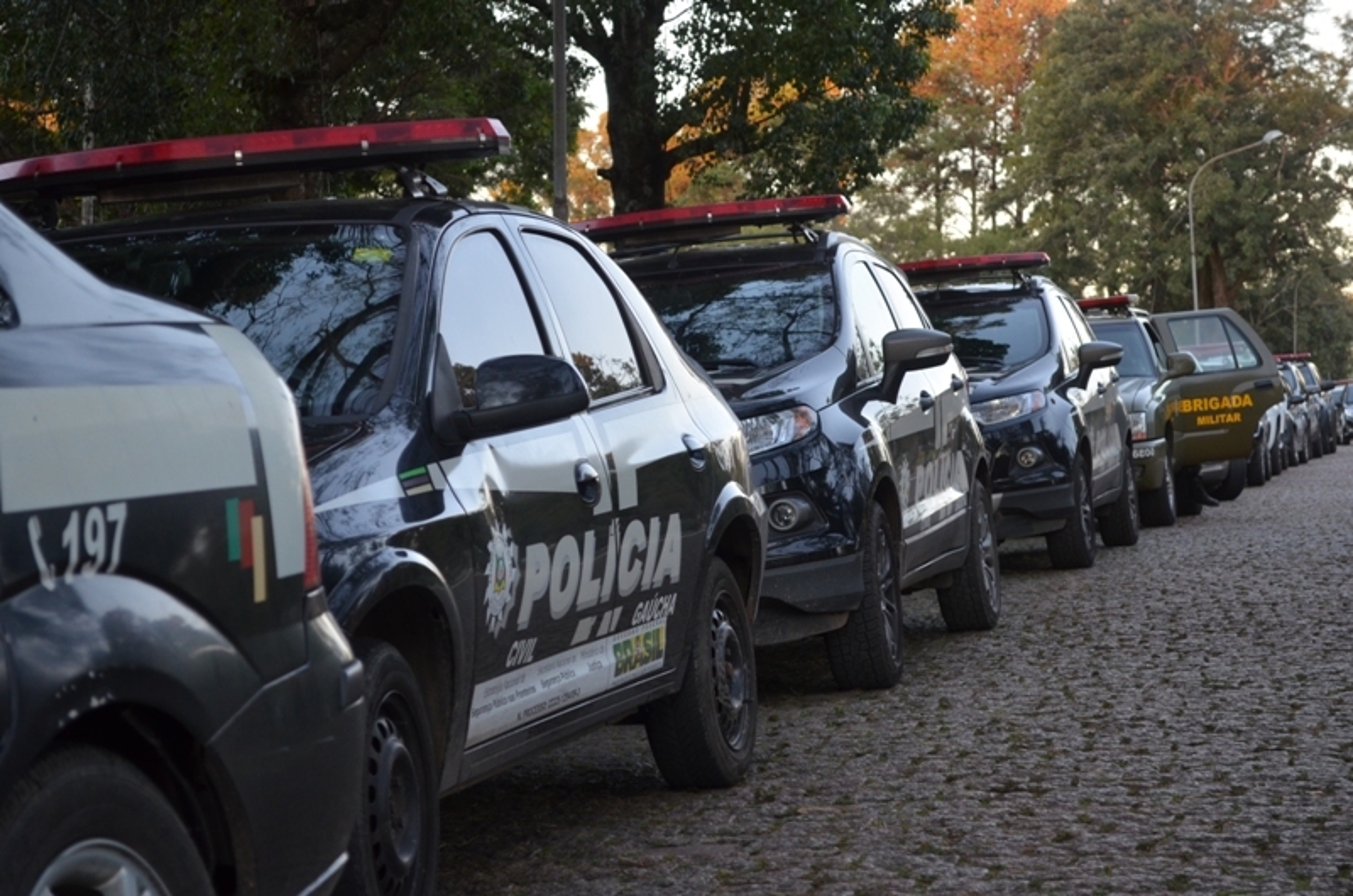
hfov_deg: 24.7
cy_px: 448
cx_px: 676
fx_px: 3094
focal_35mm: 82
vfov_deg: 16.5
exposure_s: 1/60
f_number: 5.6
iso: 500
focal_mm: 55
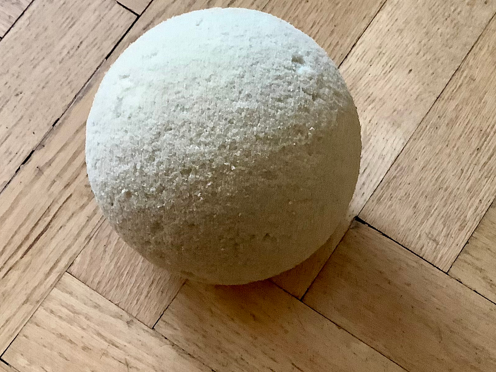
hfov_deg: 30.7
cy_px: 227
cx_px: 219
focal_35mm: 63
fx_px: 903
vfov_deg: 23.2
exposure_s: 1/33
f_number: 2.4
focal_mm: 3.3
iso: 320
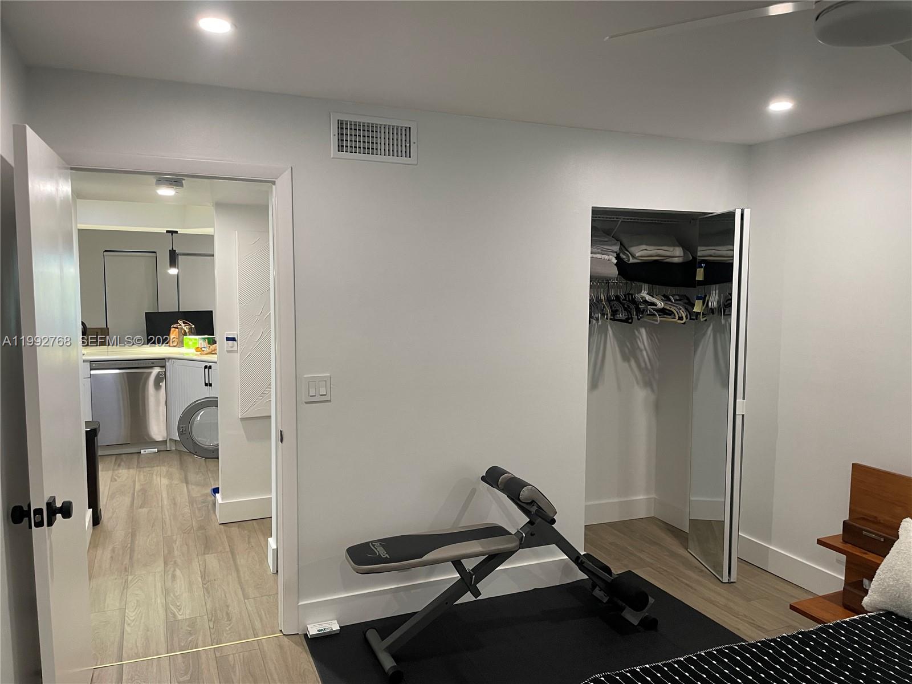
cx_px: 456
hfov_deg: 67.3
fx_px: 685
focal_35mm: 26
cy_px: 342
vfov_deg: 53.1
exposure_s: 1/60
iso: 125
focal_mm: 4.2
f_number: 1.6
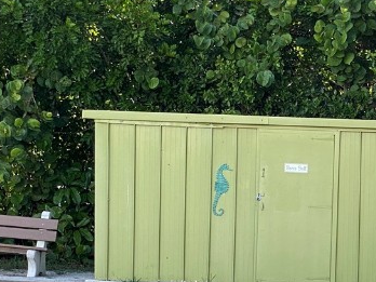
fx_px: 1662
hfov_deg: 12.6
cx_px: 452
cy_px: 284
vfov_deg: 9.6
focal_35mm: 153
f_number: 2
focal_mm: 6
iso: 20
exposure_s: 1/296
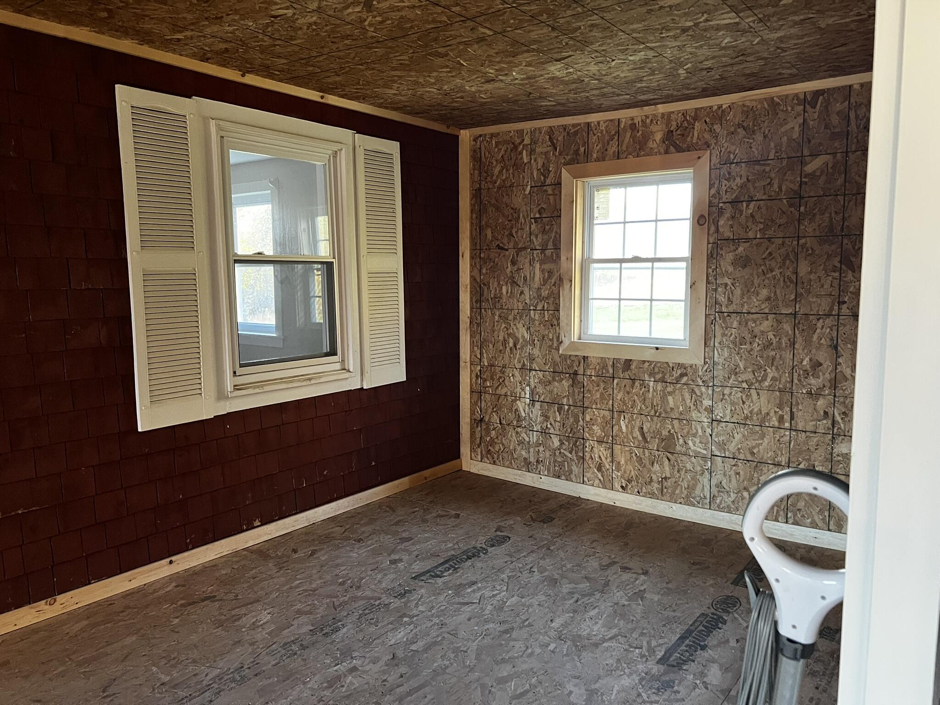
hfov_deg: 67.3
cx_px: 470
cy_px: 352
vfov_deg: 53.1
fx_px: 706
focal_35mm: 26
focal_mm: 5.7
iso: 400
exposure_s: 1/60
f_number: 1.5
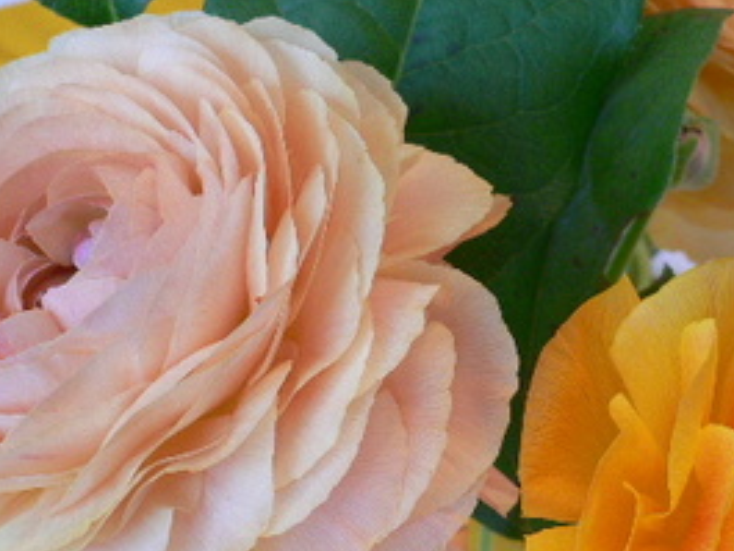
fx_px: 1400
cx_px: 443
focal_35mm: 66
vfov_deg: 22.2
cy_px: 325
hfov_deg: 29.3
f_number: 2.8
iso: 100
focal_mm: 5.8
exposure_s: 1/25
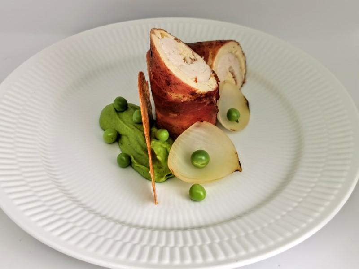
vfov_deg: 35.1
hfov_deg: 45.8
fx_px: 425
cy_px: 134
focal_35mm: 41
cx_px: 180
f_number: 1.6
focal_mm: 5.56
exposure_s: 1/206
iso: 50
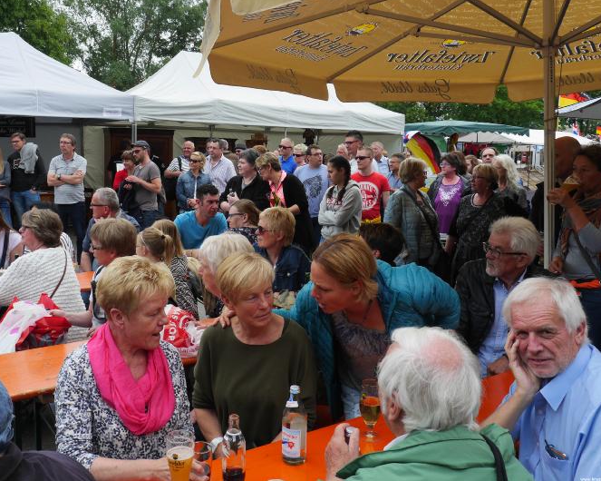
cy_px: 210
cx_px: 261
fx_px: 587
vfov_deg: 44.4
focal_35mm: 33
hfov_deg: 54.1
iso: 200
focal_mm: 14
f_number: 7.1
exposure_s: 1/250
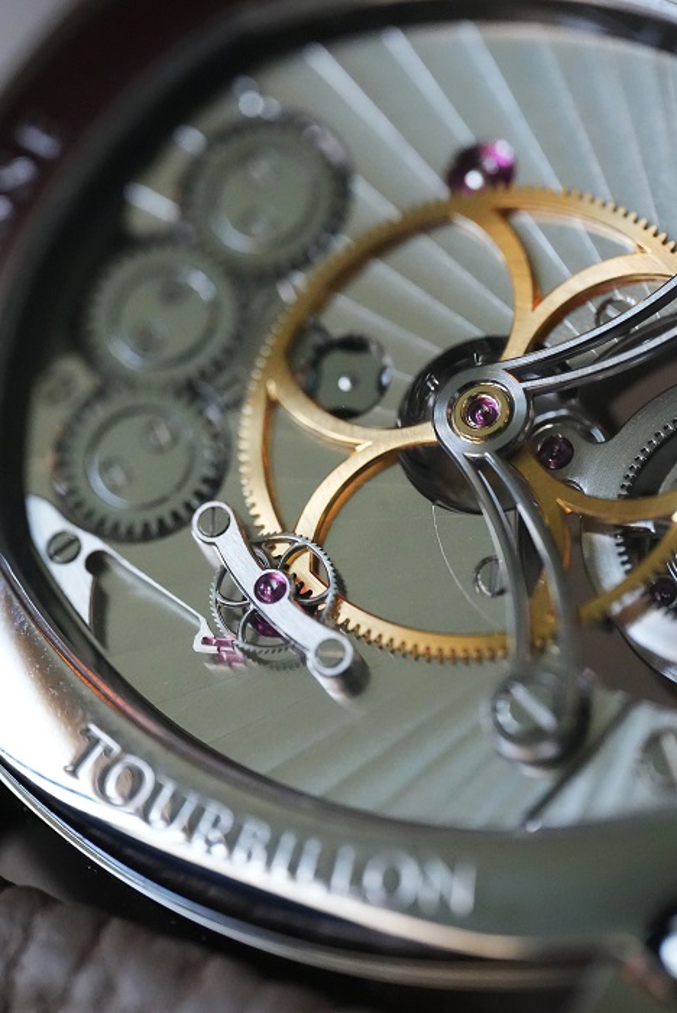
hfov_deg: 13.1
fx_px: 2959
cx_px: 338
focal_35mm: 105
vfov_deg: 19.4
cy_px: 506
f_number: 4.5
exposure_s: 1/250
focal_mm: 105
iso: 12800
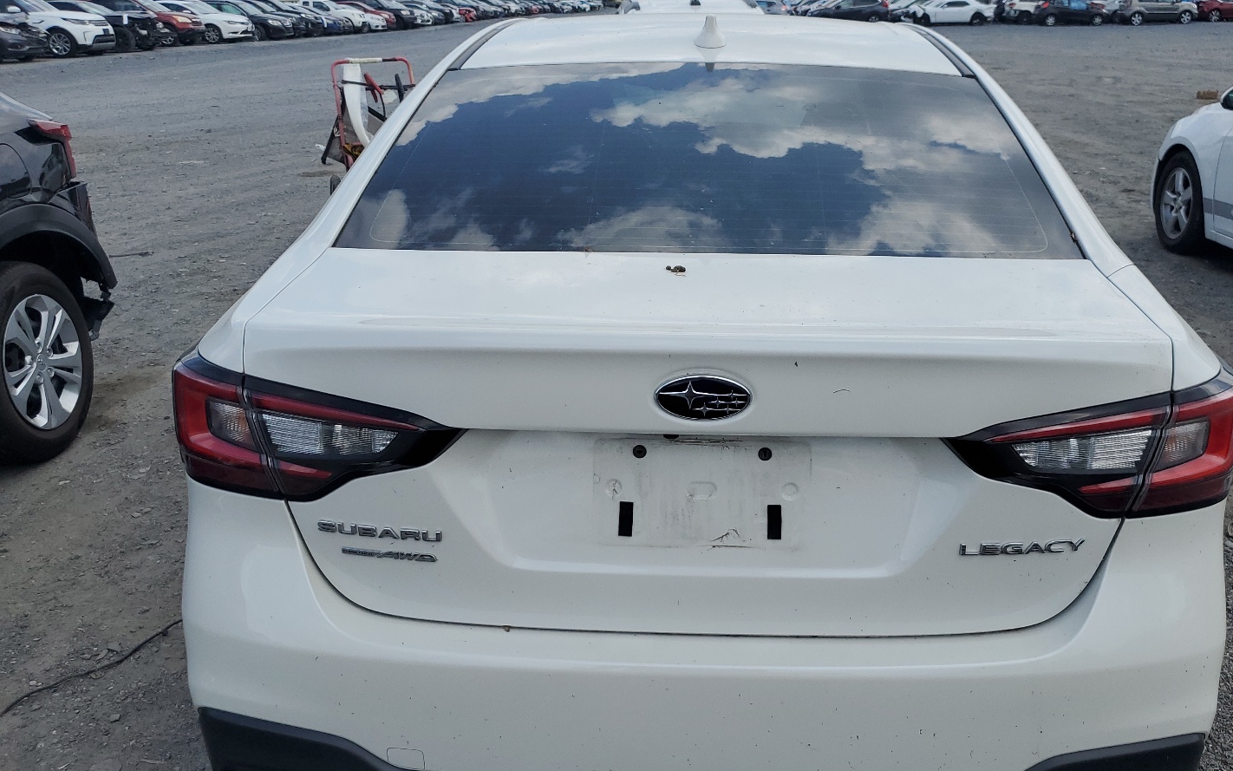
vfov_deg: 40.6
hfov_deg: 61.0
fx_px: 1042
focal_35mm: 31
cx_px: 690
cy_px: 424
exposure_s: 1/3333
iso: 50
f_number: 1.5
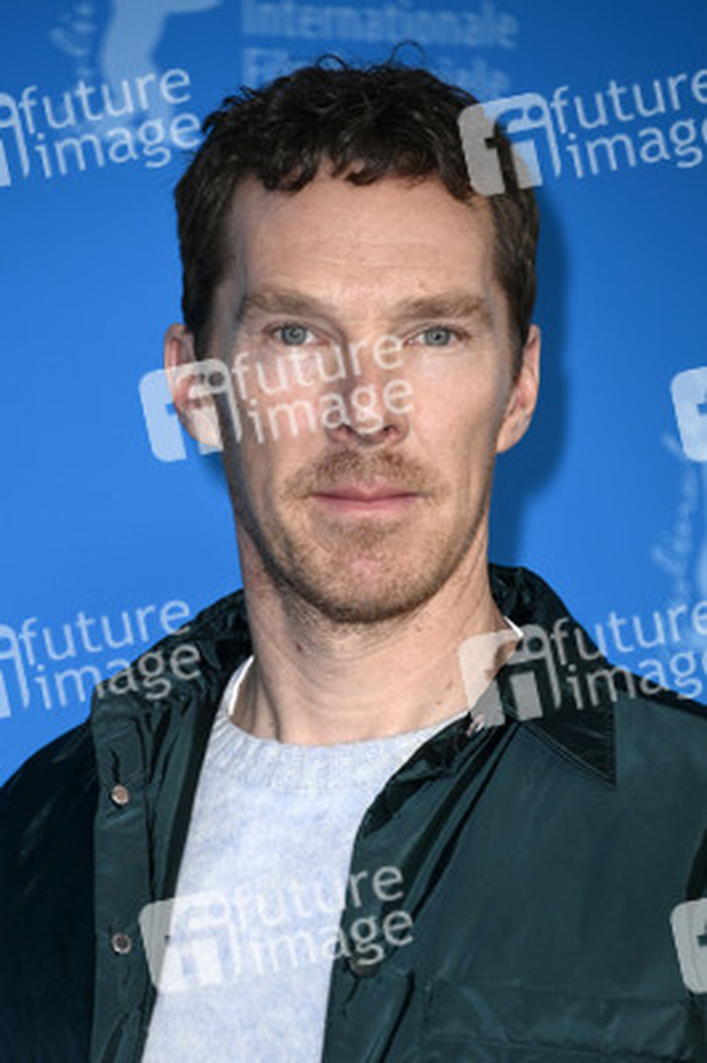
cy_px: 532
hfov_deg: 5.5
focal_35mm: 250
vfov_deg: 8.2
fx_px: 7377
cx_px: 354
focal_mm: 250
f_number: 5.6
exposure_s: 1/200
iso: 800
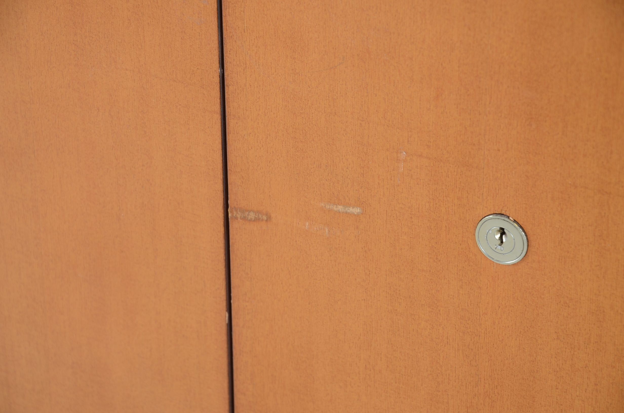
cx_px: 312
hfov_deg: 13.1
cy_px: 206
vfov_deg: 8.7
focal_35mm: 158
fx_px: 2724
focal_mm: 105
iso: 200
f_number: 7.1
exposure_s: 1/80
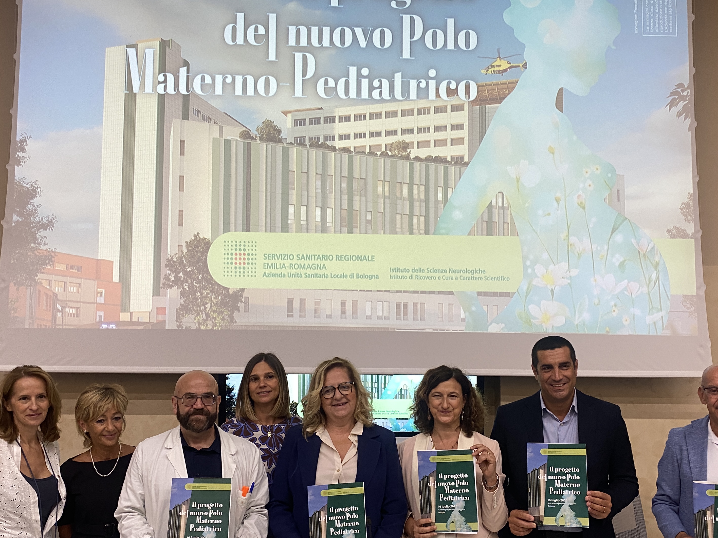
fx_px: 767
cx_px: 365
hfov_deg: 50.1
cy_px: 299
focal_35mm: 37
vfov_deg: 38.6
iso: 125
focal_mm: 4.25
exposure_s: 1/71
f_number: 1.8
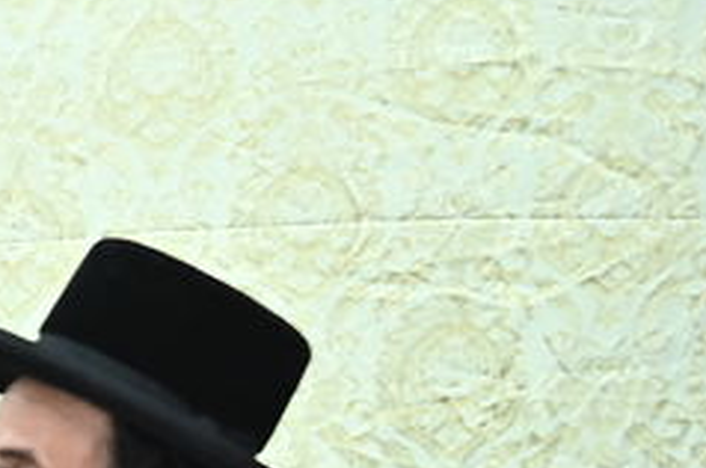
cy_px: 551
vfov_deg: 5.5
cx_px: -1258
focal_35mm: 247
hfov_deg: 7.5
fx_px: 4837
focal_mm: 42
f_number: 4
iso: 1000
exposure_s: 1/125
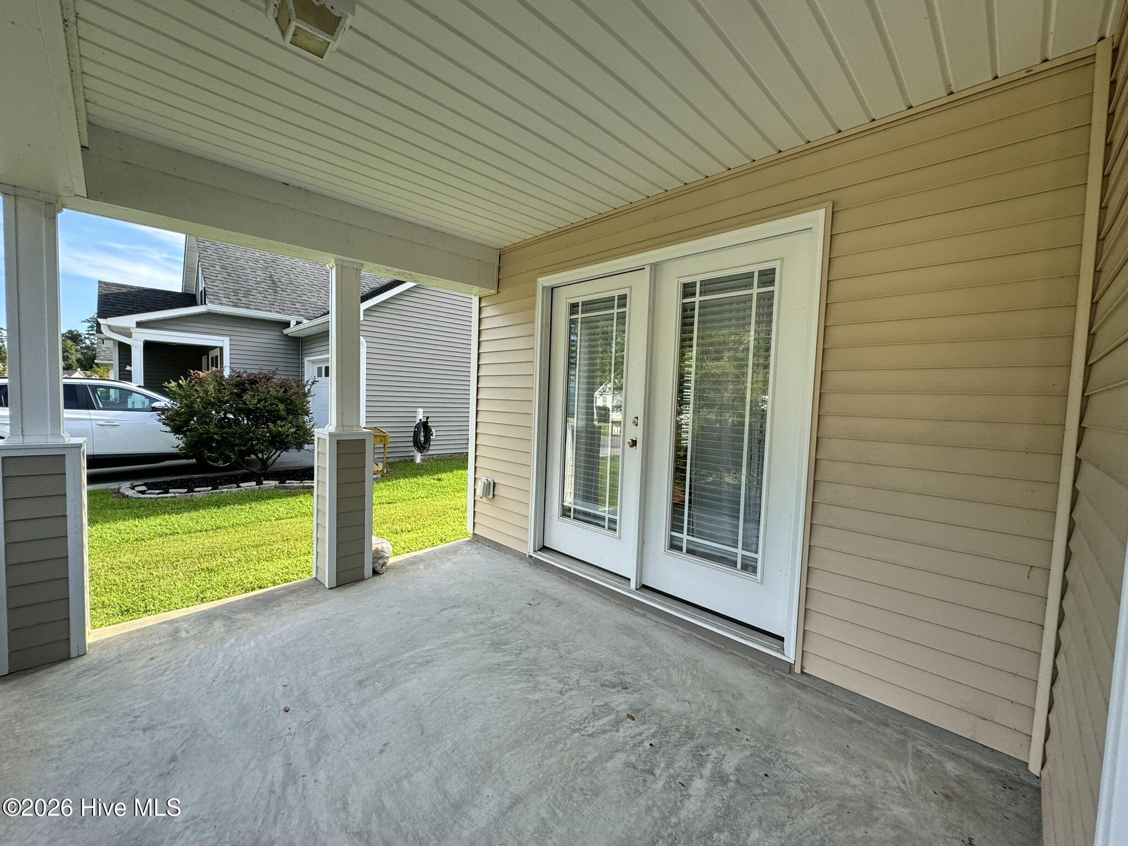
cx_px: 564
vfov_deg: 85.7
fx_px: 456
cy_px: 423
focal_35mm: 14
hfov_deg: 102.1
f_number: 2.2
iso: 40
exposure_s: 1/370
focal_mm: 2.22
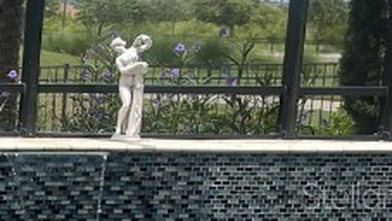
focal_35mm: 123
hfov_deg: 14.2
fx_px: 1279
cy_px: 195
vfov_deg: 9.8
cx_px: -420
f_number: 1.6
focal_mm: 5.1
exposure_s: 1/2012
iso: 32
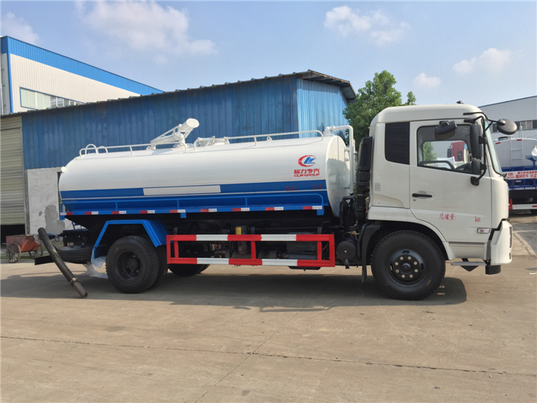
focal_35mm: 29
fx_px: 450
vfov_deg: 48.2
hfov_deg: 61.7
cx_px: 268
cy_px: 202
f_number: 2.2
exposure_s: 1/1980
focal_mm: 4.15
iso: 32
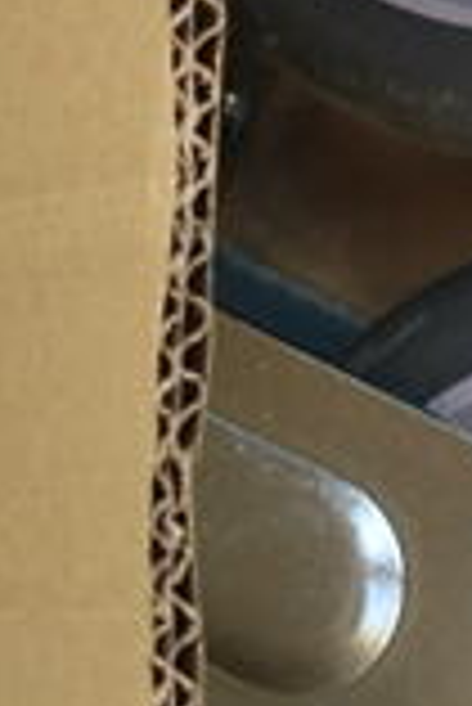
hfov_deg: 4.4
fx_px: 6003
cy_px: 160
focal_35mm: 306
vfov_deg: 6.7
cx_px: 1290
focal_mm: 35
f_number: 4.5
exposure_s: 1/125
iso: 200
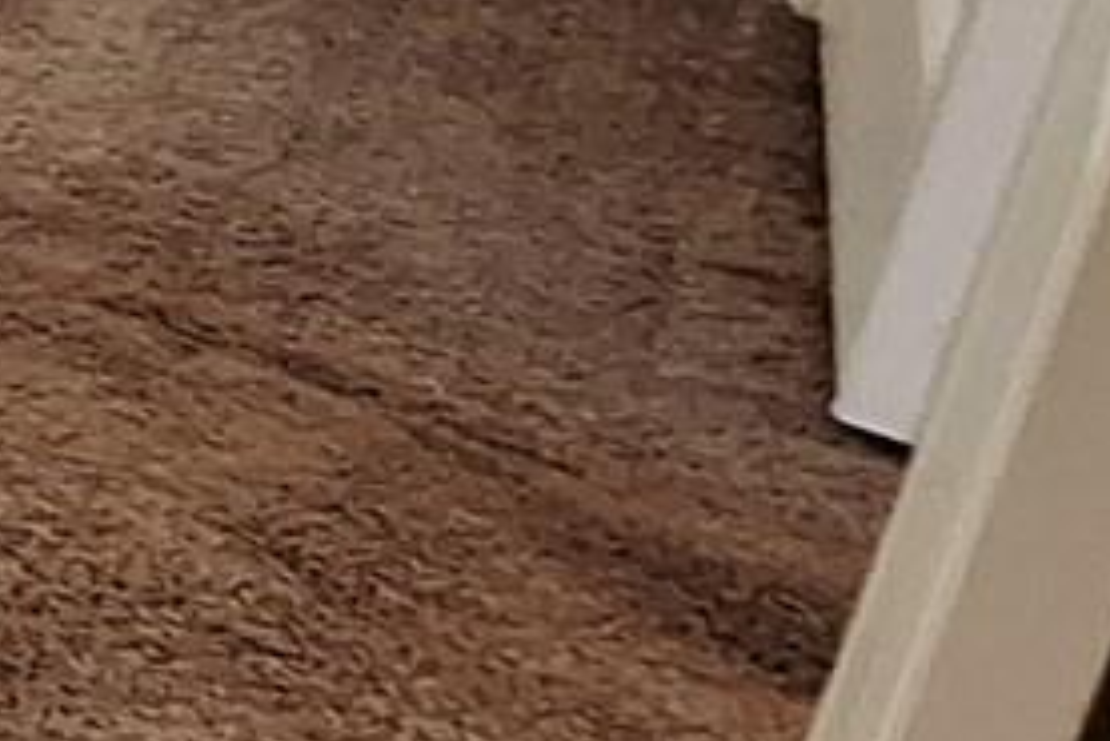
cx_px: -2725
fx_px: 3085
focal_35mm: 100
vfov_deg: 11.7
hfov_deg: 9.7
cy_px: -901
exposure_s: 1/40
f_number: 2.2
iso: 100
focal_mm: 1.74
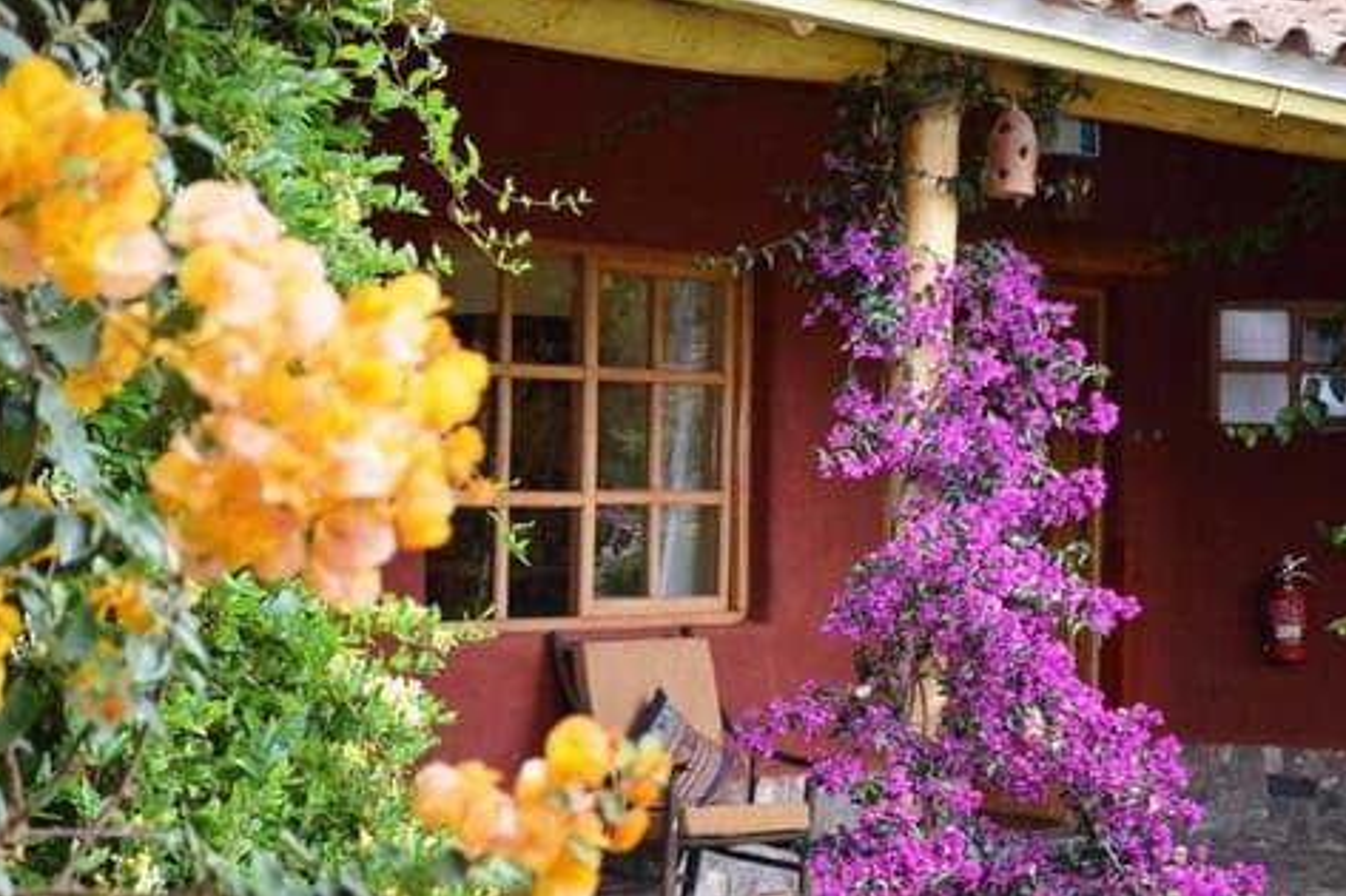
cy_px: 449
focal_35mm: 73
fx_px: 2728
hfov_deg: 27.7
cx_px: 669
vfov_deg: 18.7
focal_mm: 48
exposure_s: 1/125
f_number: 5.3
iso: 250
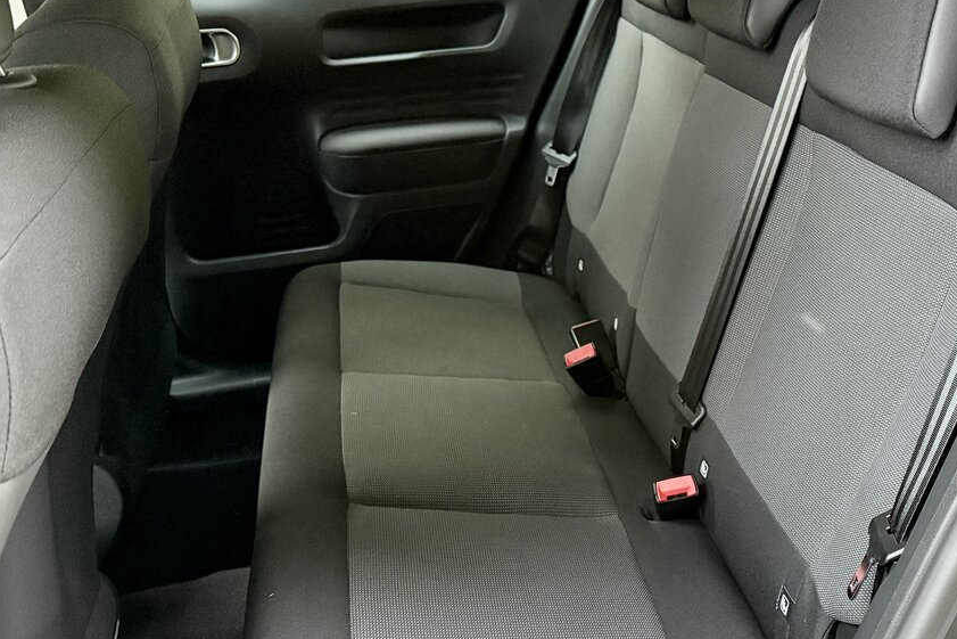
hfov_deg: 48.6
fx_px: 1010
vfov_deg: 35.0
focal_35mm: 38
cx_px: 727
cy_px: 367
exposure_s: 1/59
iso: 800
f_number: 1.78
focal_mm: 6.76
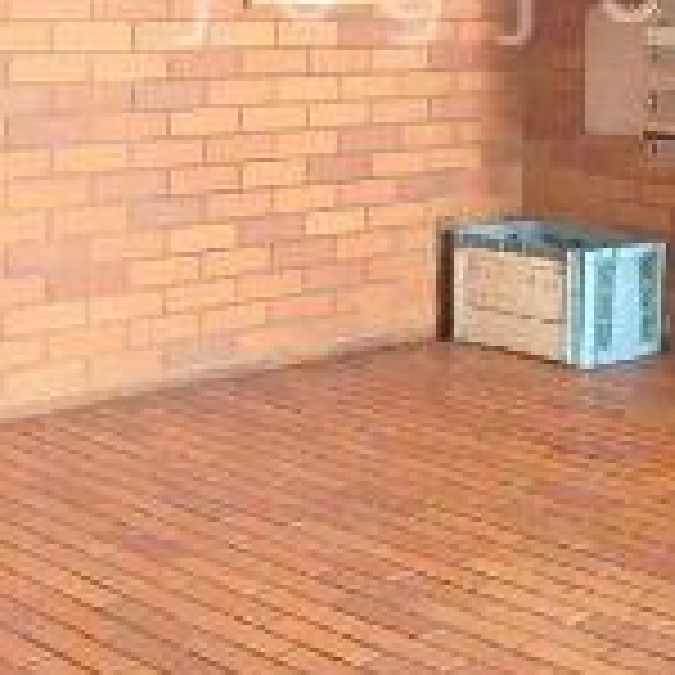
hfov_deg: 21.8
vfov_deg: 21.1
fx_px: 1743
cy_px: -9
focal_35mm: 79
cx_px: 482
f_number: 3.5
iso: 800
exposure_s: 1/30
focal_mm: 3.7
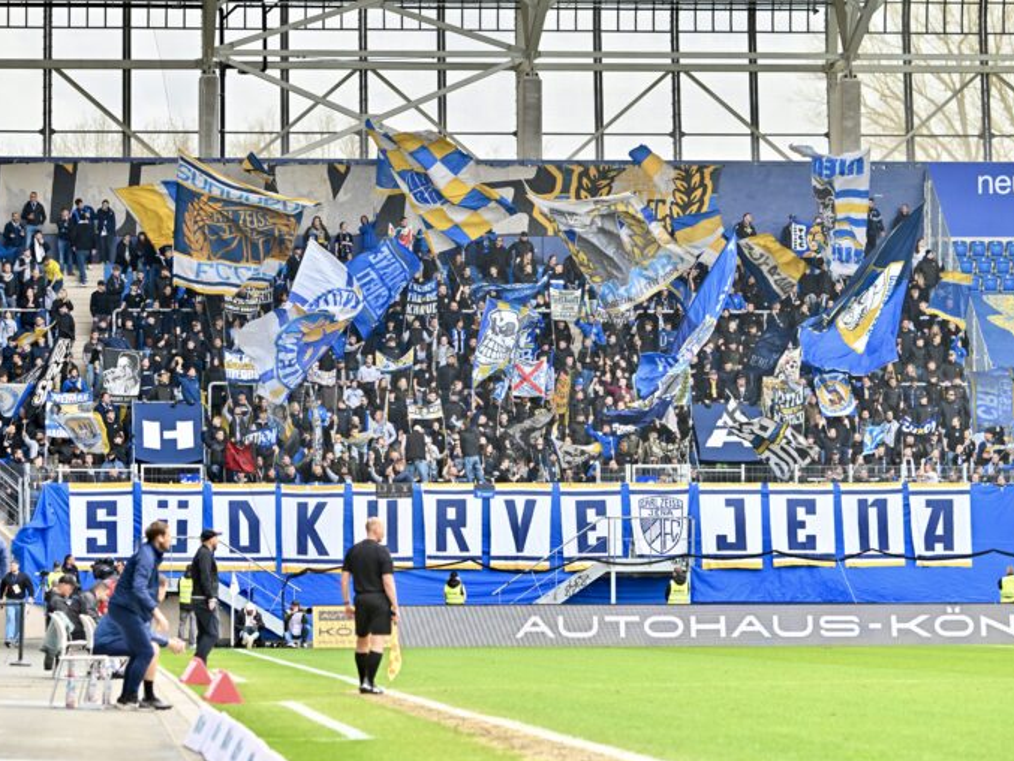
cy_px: 380
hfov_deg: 11.7
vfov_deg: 8.8
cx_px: 485
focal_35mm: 169
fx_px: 4951
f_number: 5
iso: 2000
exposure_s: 1/1600
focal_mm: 155
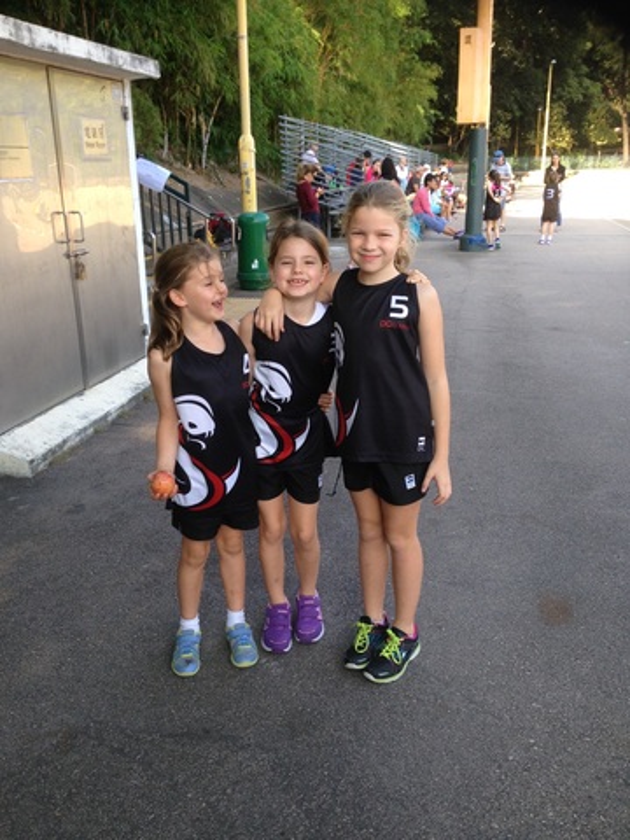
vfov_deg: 55.4
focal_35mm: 33
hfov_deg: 42.9
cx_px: 315
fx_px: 801
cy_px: 420
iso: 50
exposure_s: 1/158
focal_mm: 4.12
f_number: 2.4
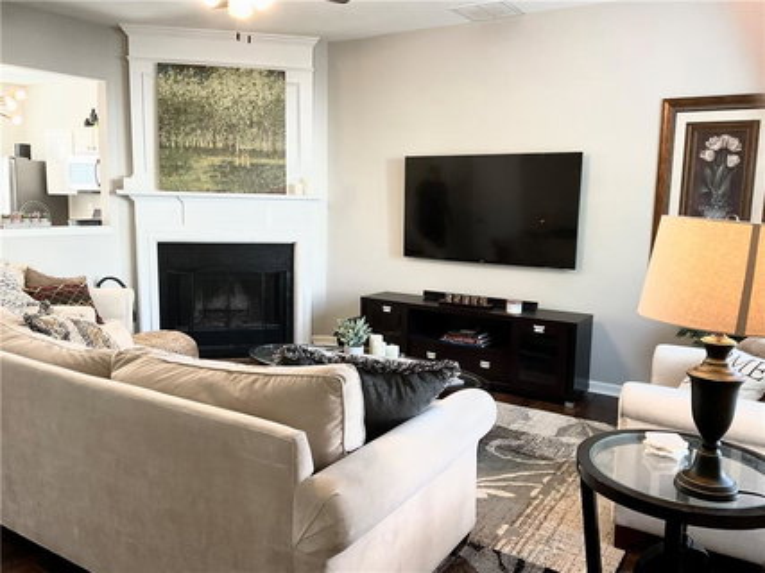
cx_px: 382
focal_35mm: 29
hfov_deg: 61.7
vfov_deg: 48.2
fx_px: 641
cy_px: 286
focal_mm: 3
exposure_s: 1/60
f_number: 1.8
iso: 100
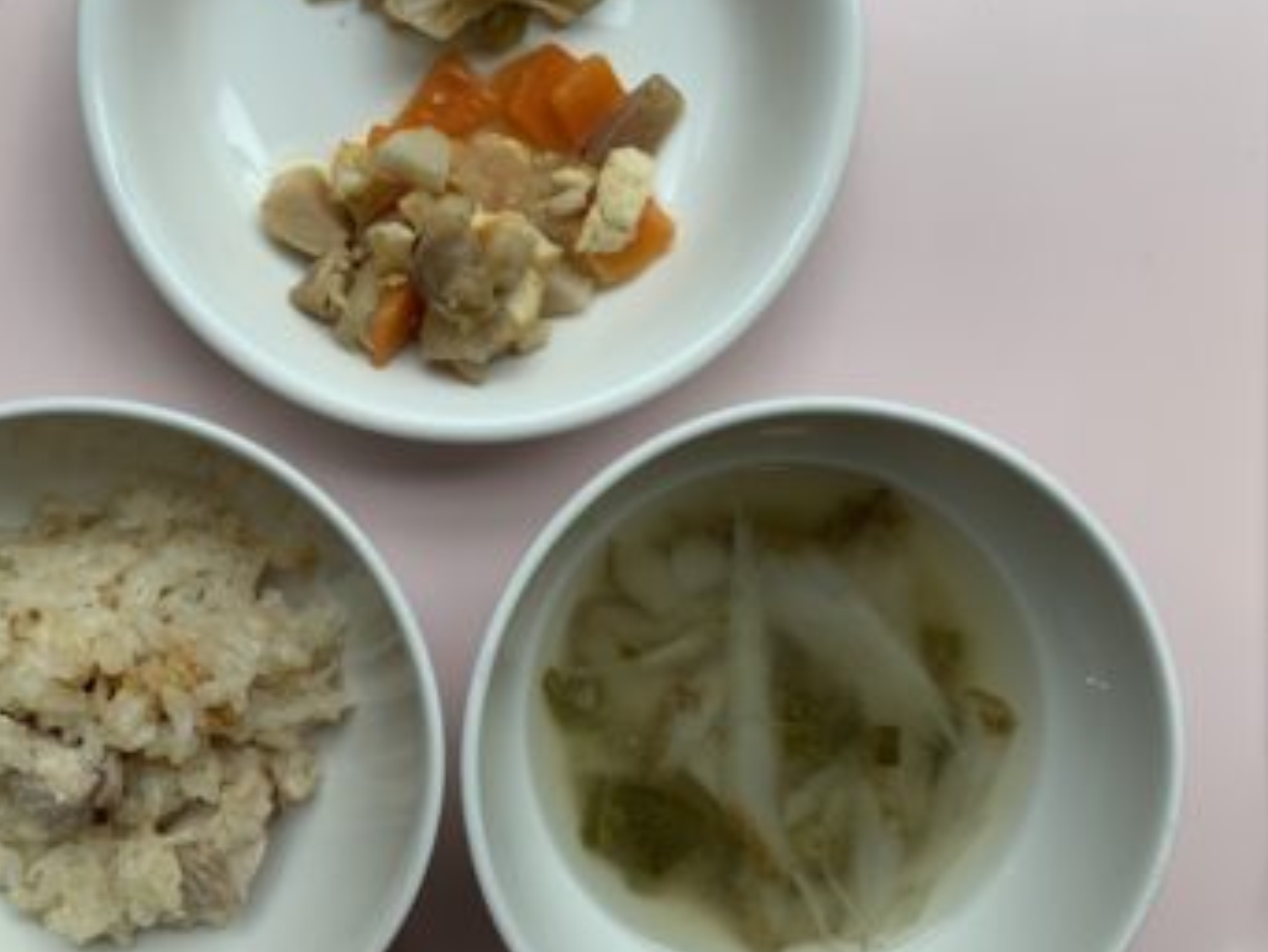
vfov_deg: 37.5
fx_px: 1393
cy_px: 354
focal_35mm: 38
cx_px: 412
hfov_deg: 48.0
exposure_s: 1/122
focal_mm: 4.25
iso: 32
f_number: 1.8
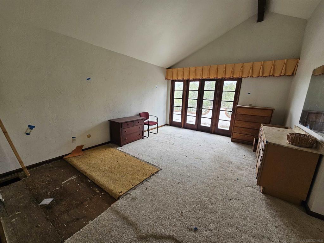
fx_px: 122
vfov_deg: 89.9
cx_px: 162
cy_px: 122
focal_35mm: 13
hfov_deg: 106.2
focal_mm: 2.2
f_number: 2.2
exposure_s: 1/120
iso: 80
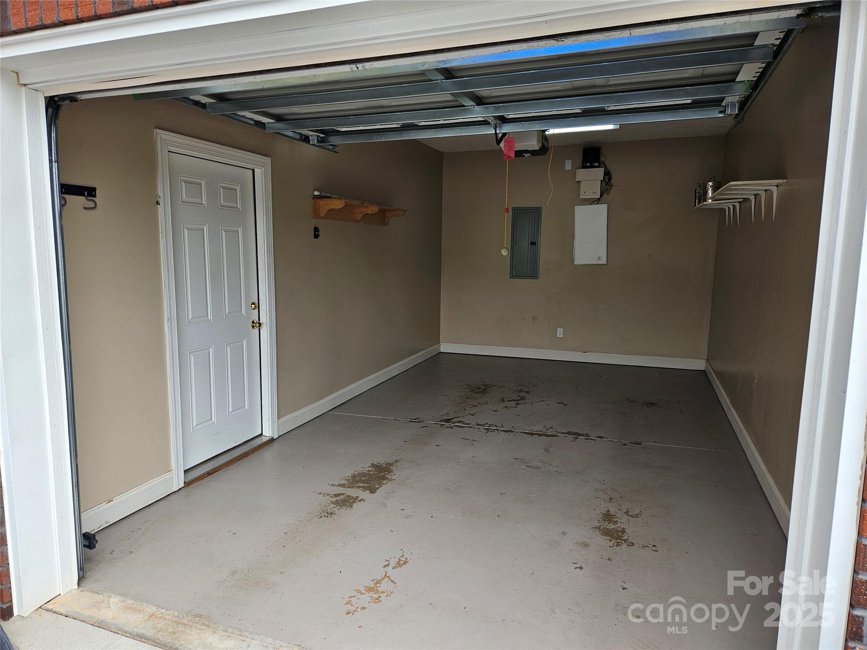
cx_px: 434
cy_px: 325
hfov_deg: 73.9
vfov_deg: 58.9
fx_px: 576
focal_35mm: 23
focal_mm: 5.4
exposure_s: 1/230
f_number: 1.8
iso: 40
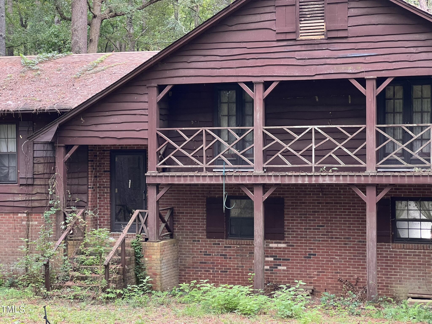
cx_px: 216
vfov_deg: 19.1
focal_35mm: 77
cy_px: 162
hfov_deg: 25.3
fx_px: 961
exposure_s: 1/60
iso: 200
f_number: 2.8
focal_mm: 9
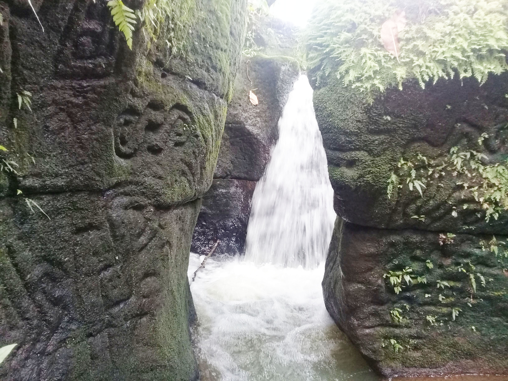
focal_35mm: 31
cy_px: 190
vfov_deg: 45.4
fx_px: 455
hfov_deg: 58.4
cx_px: 254
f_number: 2.2
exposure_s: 1/40
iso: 125
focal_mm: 3.3
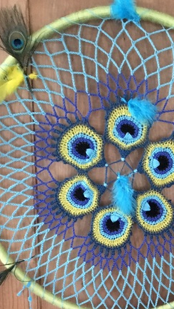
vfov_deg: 34.4
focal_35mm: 58
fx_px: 476
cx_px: 163
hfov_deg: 20.2
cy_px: 266
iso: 400
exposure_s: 1/17
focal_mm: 4.15
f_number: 2.2
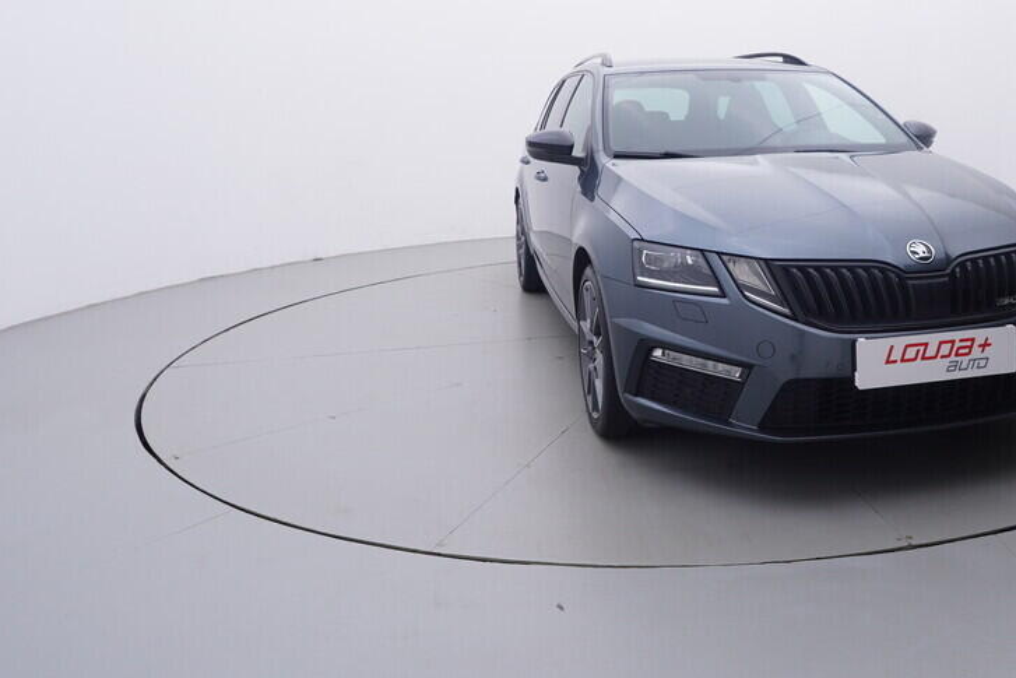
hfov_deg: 57.8
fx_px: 895
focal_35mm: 32
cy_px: 208
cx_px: 682
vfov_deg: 40.8
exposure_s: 1/80
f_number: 5
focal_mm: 15
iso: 200
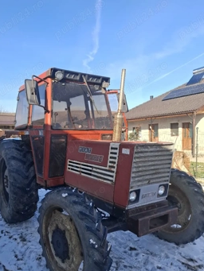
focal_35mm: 27
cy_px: 153
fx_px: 212
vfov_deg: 65.1
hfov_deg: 51.3
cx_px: 96
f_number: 1.8
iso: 50
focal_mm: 5.54
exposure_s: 1/1250
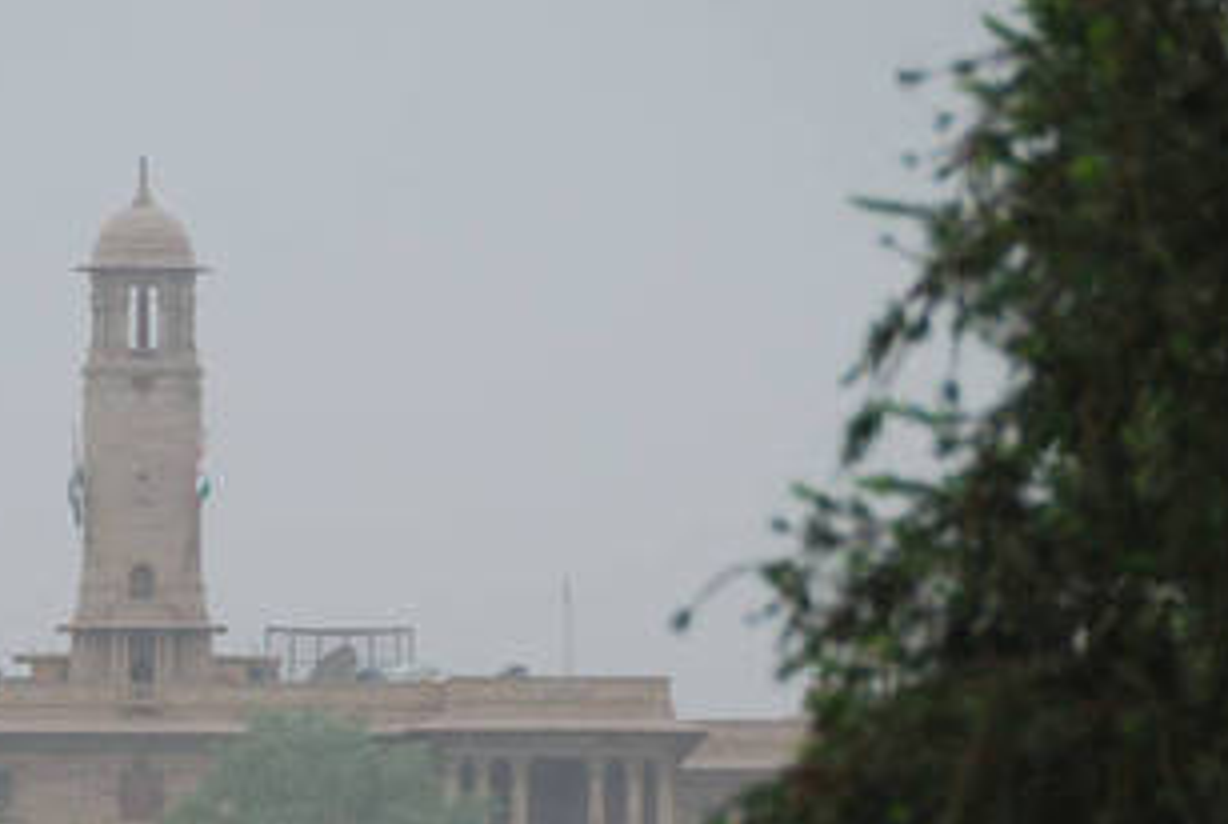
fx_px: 23343
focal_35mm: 683
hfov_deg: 3.0
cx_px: 252
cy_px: 868
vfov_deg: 2.0
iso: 100
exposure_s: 1/160
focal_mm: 200
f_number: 5.6
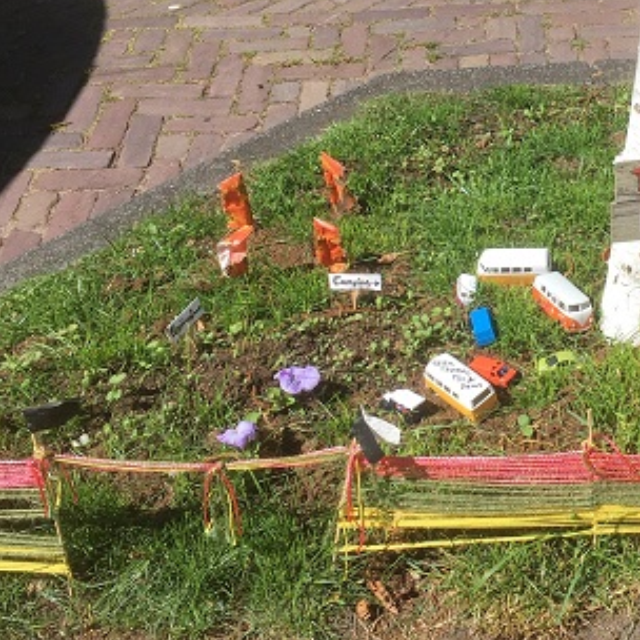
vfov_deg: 28.8
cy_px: 182
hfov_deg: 28.1
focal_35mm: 59
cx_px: 566
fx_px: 1234
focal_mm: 4.15
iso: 25
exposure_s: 1/1261
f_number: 2.2
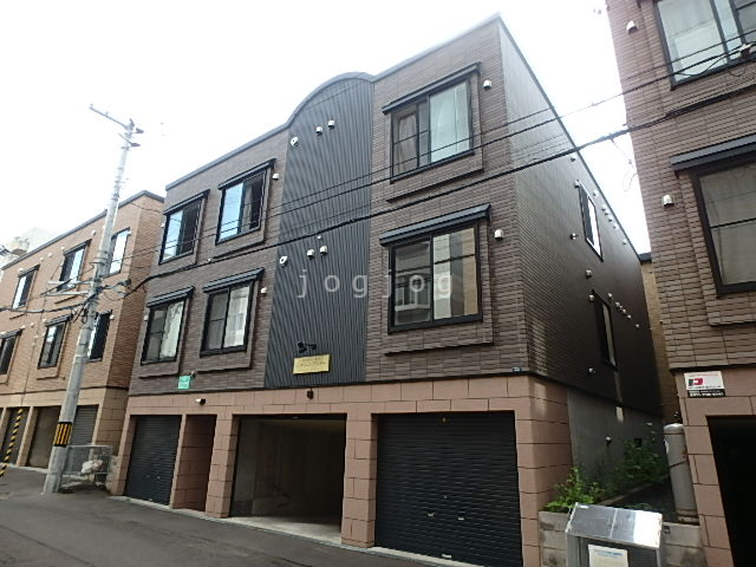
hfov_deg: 79.0
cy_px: 284
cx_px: 378
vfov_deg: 63.4
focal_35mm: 21
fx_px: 459
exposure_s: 1/250
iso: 125
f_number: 3.5
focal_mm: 3.7
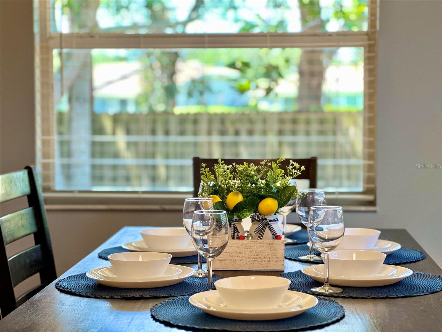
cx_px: 221
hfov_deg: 25.3
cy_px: 166
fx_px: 983
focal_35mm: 77
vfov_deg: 19.1
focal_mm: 9
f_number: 2.8
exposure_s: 1/40
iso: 125
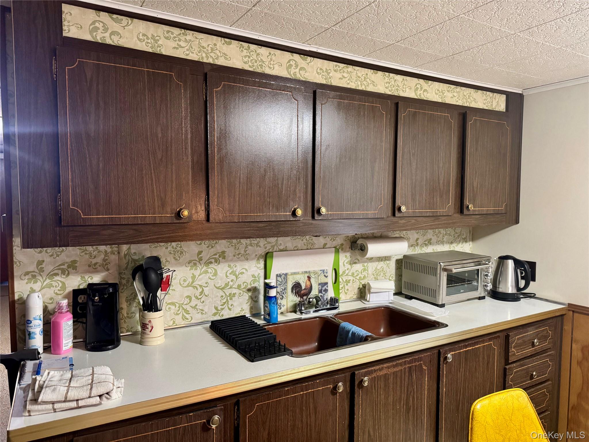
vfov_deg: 56.8
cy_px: 221
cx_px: 294
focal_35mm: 24
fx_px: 408
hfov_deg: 71.6
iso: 640
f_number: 1.78
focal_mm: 6.76
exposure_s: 1/60
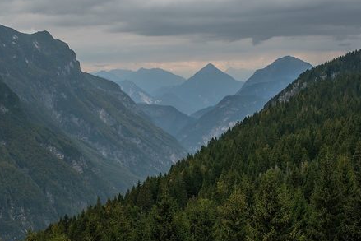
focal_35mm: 72
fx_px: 719
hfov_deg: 28.1
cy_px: 121
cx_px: 225
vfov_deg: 19.0
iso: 800
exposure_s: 1/640
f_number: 8
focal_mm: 35
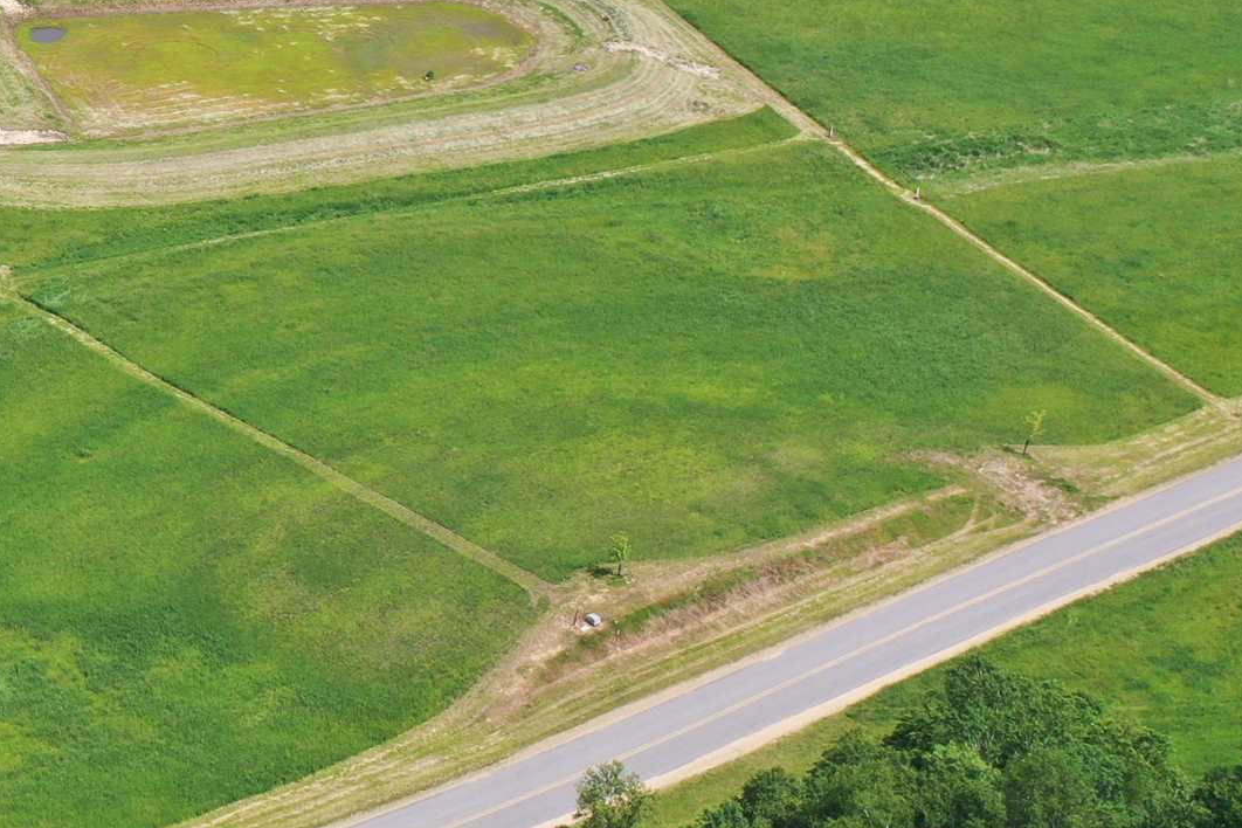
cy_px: 126
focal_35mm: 81
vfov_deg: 16.7
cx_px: -510
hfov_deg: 21.7
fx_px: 2794
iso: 100
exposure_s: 1/1250
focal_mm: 10.26
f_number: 2.8
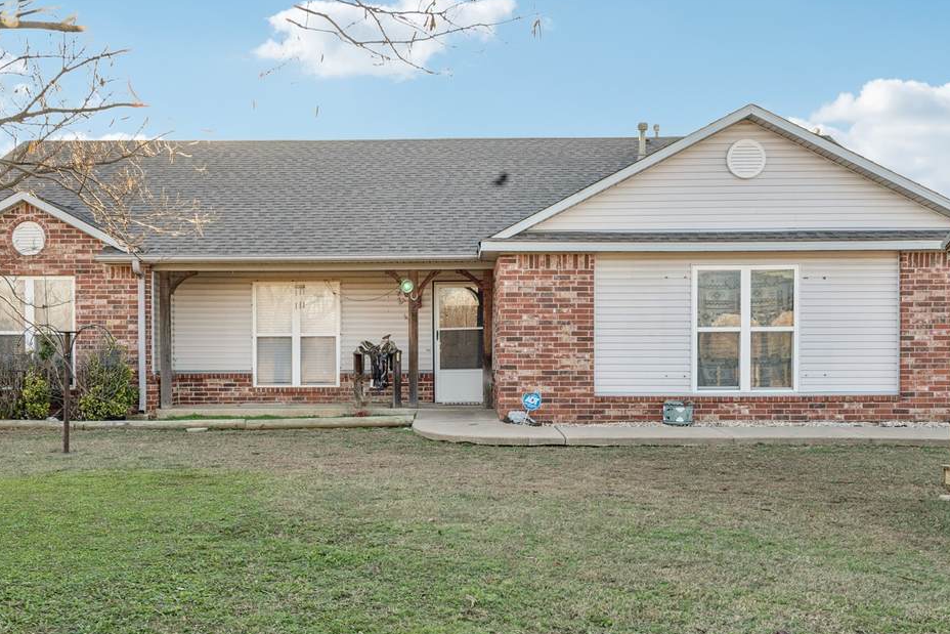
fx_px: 1056
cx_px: 438
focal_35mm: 40
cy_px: 397
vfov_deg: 33.2
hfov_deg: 48.4
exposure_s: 1/200
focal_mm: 29
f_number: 11
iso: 800
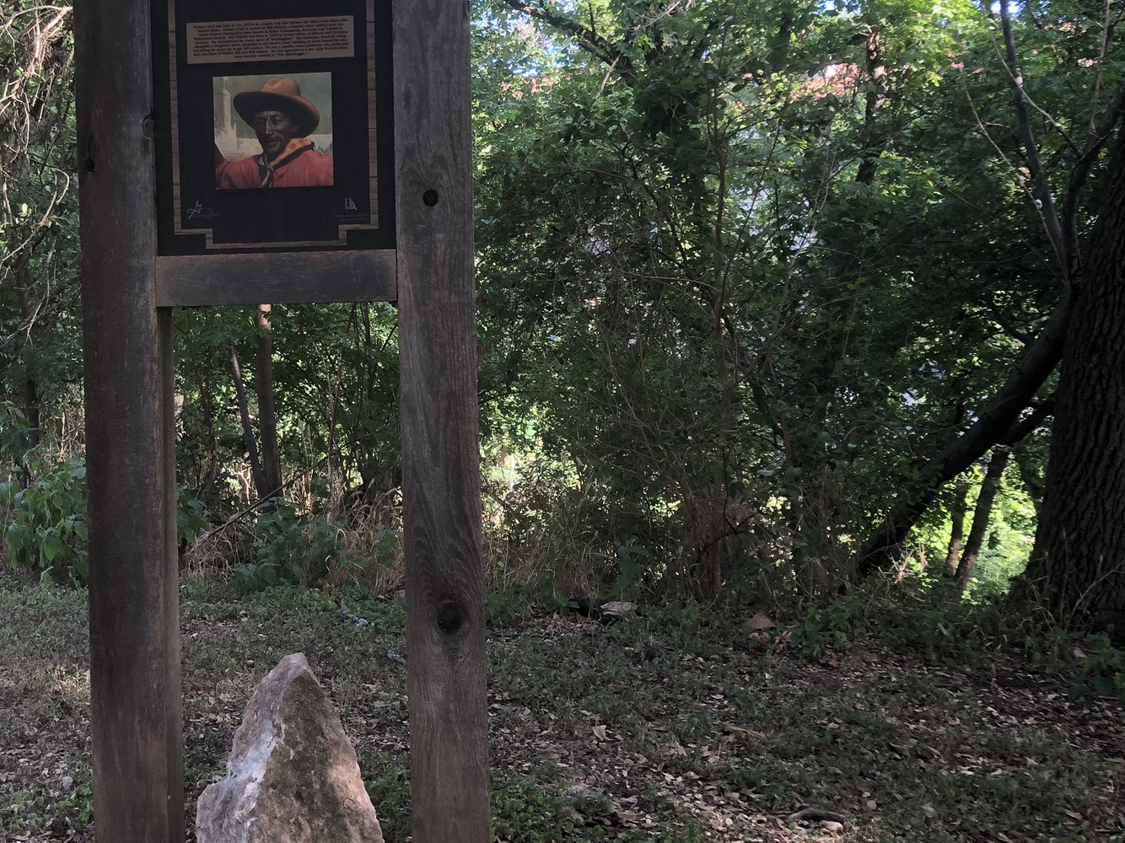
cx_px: 304
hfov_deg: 42.7
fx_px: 1397
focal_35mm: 43
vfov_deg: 33.5
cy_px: 331
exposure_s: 1/120
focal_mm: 3.99
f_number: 1.8
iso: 64
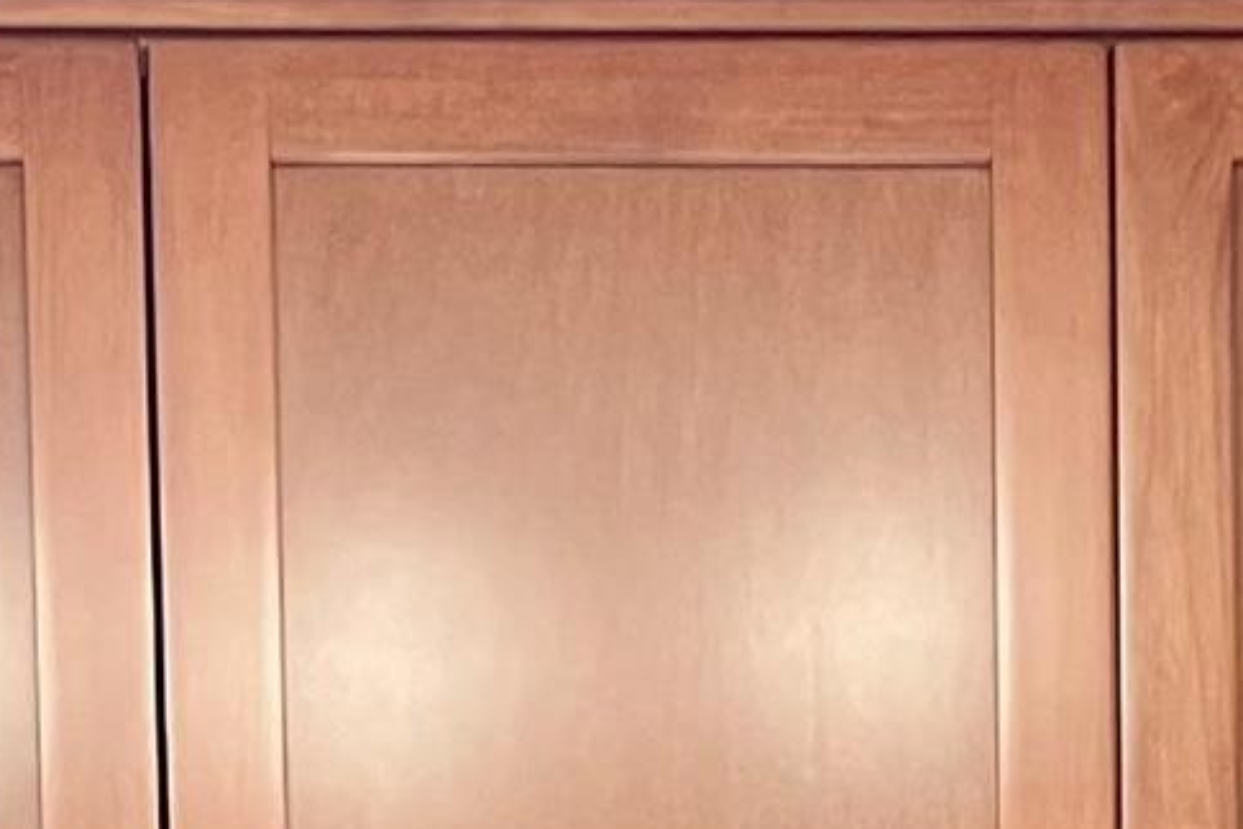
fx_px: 5904
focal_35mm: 171
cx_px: 739
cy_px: 2461
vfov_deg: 7.2
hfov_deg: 12.0
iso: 200
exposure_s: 1/60
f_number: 1.5
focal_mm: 5.7
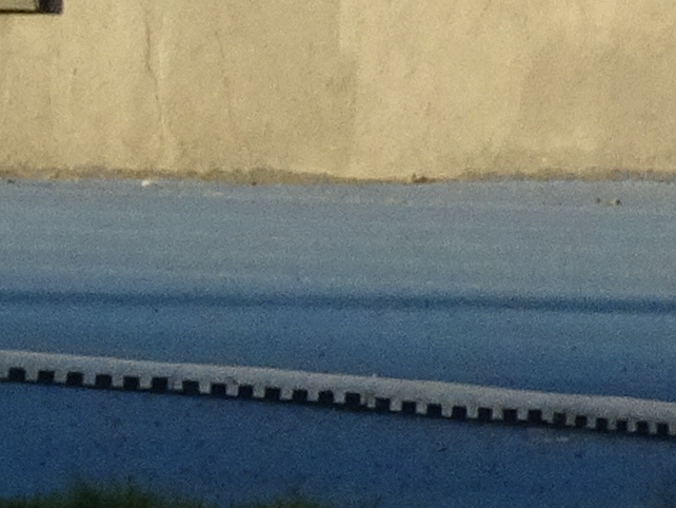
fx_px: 40361
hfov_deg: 1.0
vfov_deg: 0.7
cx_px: -1375
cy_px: 4
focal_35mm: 2066
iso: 125
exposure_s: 1/250
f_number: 6.3
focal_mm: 46.32
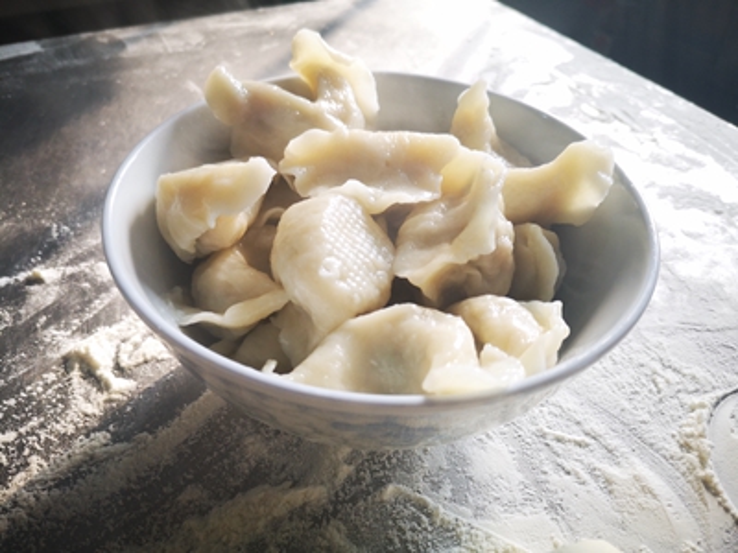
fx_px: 576
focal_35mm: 27
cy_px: 276
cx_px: 369
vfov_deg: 51.4
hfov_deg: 65.3
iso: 100
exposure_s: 1/100
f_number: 1.8
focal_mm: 3.95
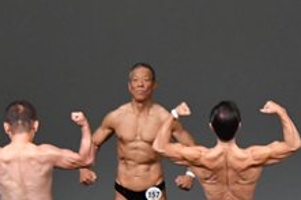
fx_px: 4595
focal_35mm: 550
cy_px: 173
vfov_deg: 2.5
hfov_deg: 3.7
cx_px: 390
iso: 4000
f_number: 5.6
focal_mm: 105
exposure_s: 1/400
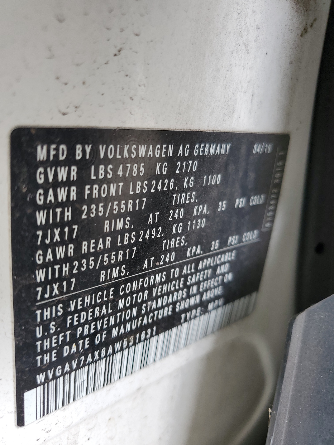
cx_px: 167
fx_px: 334
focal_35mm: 26
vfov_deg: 67.3
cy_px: 222
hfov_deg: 53.1
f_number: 1.5
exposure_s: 1/120
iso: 51
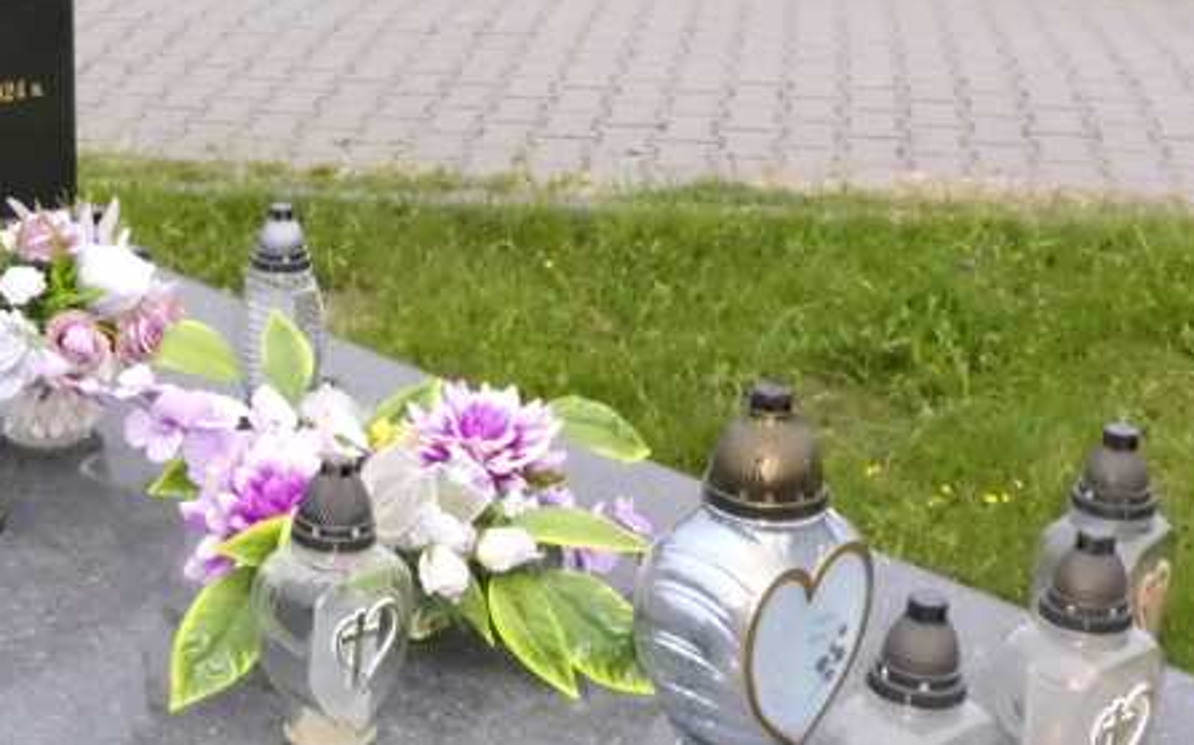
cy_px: 331
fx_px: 2212
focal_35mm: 68
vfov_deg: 19.1
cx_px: 291
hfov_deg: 29.7
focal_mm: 4.9
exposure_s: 1/60
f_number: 3.3
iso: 640
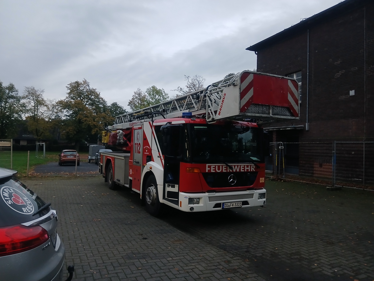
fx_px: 281
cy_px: 140
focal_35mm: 26
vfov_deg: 53.1
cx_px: 187
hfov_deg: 67.3
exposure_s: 1/33.3
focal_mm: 3.98
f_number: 1.8
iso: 200
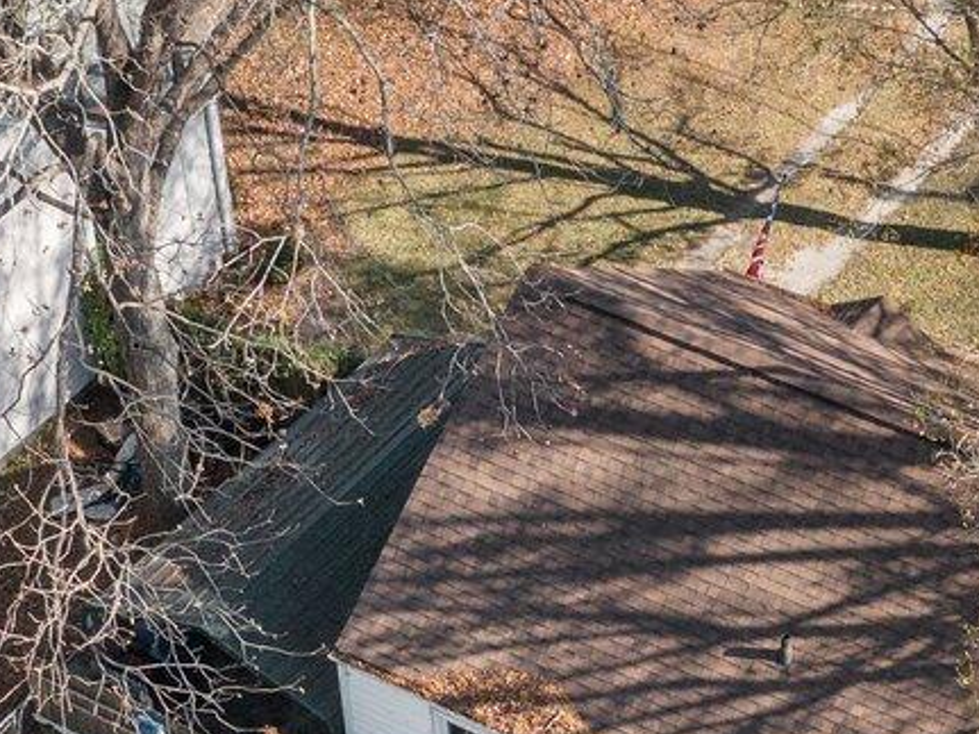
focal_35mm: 128
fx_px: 3619
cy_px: 891
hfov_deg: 15.3
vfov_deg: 11.3
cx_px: 772
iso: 100
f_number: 3.5
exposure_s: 1/80
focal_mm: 10.26
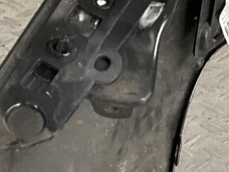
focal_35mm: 159
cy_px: 75
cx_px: 550
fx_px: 1052
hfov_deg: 10.6
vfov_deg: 9.3
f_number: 1.8
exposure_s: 1/60
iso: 40
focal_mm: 3
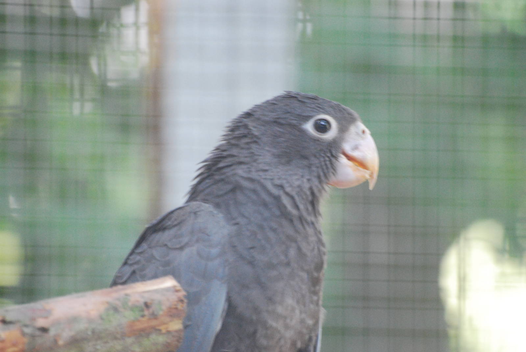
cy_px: 176
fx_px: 6583
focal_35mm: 450
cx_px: 263
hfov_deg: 4.6
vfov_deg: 3.1
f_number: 5.6
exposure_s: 1/50
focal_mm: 300
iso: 1600
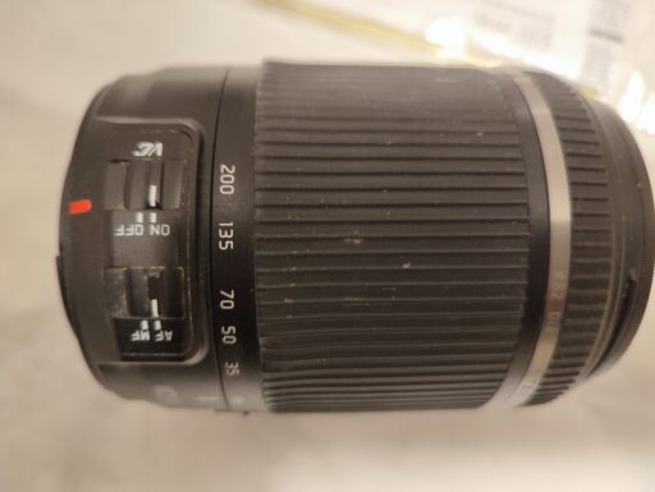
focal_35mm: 24
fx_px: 455
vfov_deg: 56.9
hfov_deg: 71.5
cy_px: 246
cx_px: 328
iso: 573
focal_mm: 5.89
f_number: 1.89
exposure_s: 1/17
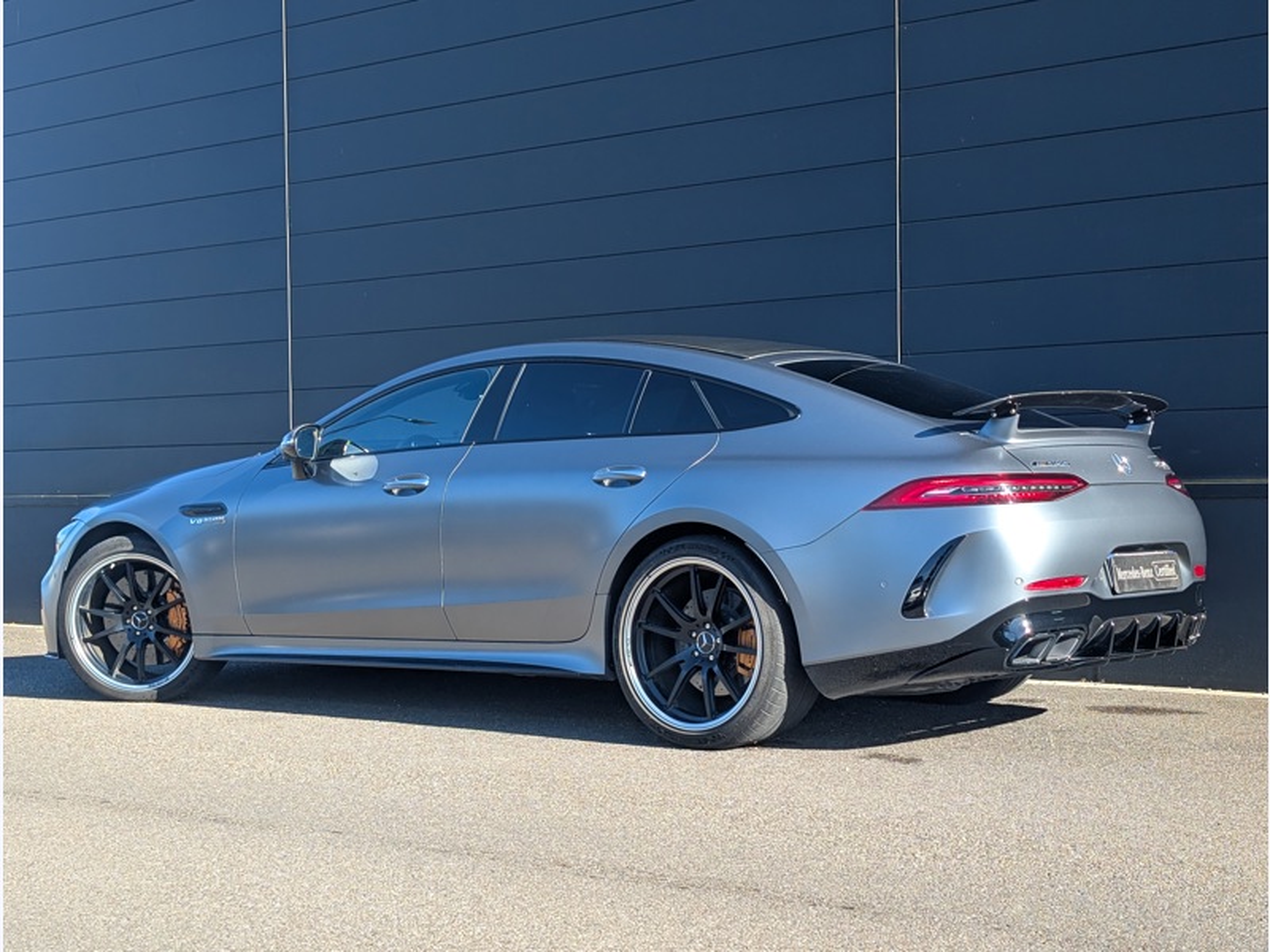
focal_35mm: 49
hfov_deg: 38.9
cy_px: 476
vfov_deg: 29.7
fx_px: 1798
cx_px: 635
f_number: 1.68
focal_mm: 6.9
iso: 20
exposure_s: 1/295
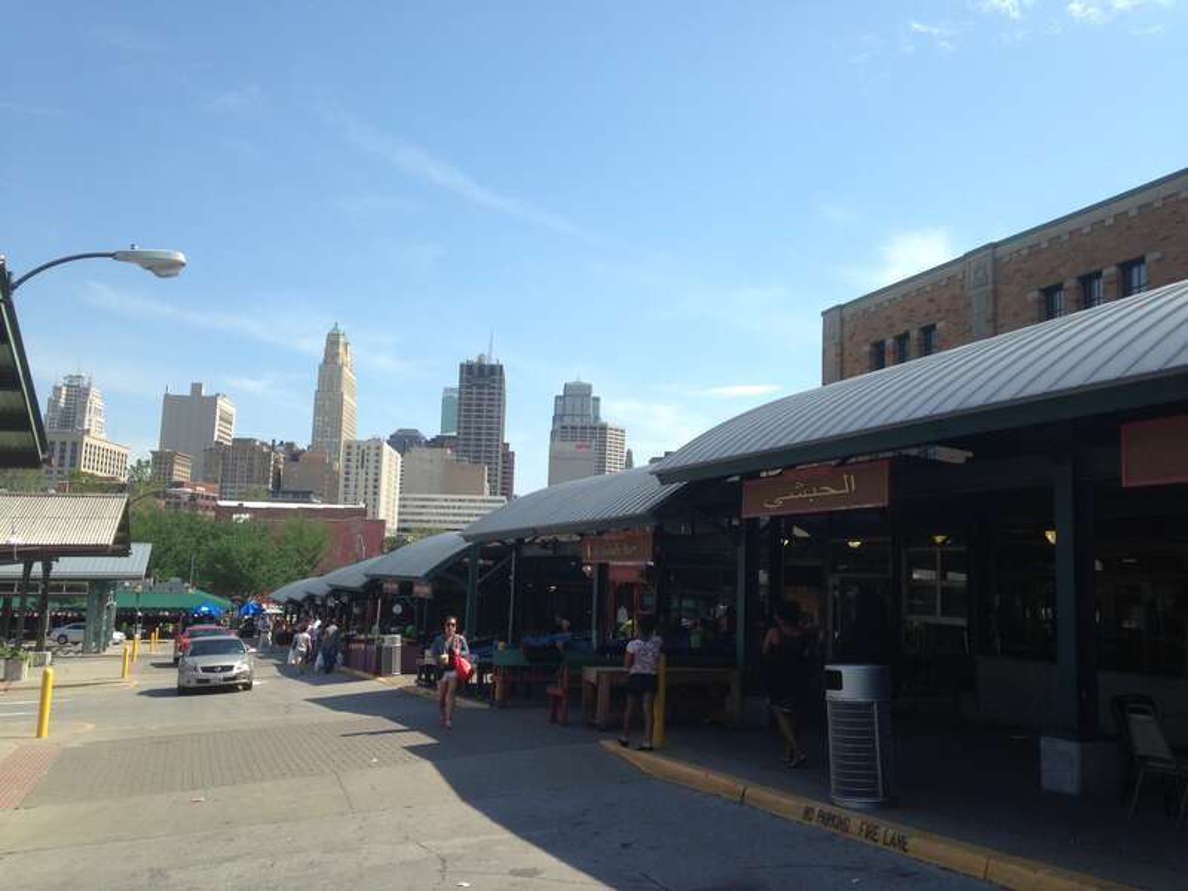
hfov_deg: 55.4
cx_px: 594
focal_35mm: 33
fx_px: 1133
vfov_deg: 42.9
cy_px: 446
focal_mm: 4.13
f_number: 2.4
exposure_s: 1/1205
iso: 50
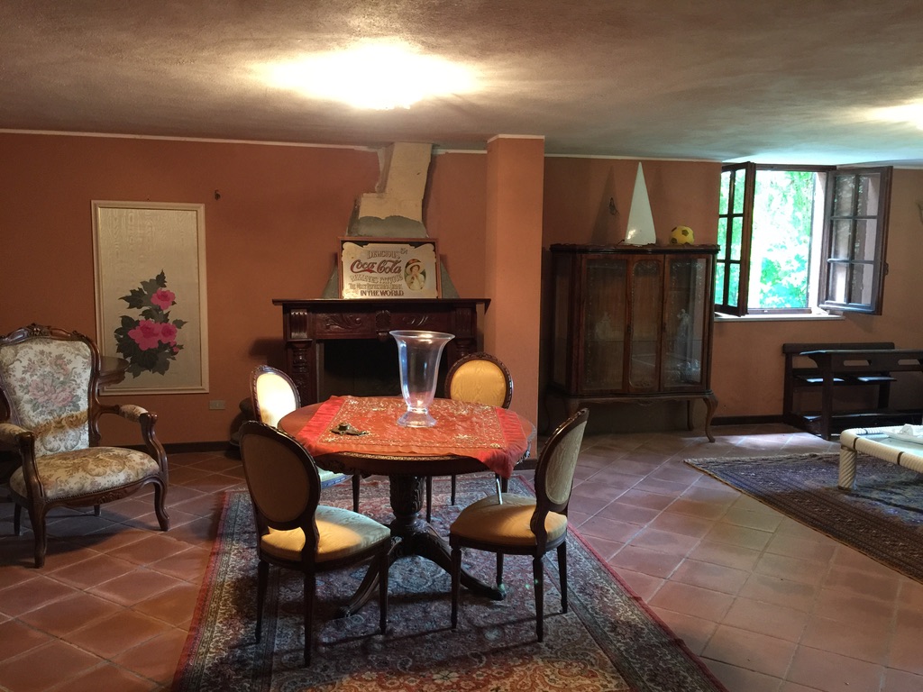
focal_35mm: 29
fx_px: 773
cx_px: 462
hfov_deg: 61.7
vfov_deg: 48.2
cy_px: 346
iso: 125
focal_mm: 4.15
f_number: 2.2
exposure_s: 1/10
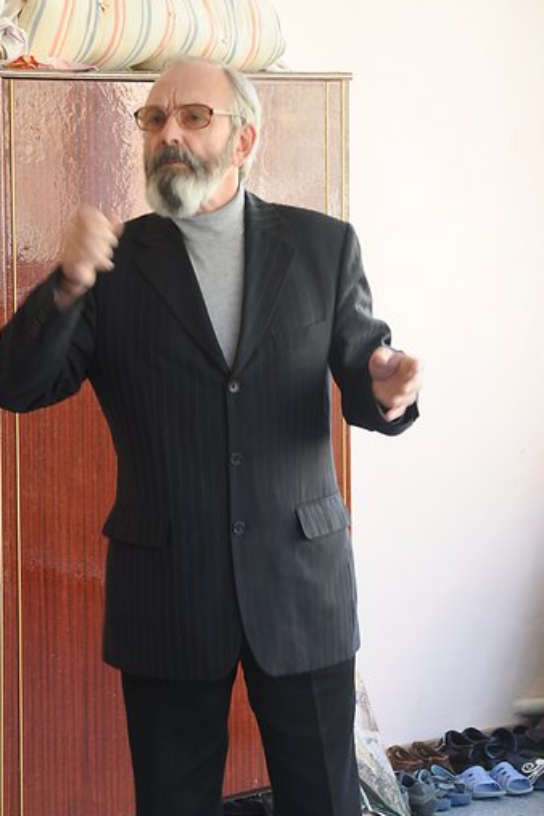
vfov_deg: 16.5
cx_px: 230
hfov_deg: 11.1
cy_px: 410
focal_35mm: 124
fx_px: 2810
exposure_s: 1/25
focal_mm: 70
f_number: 5.6
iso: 500
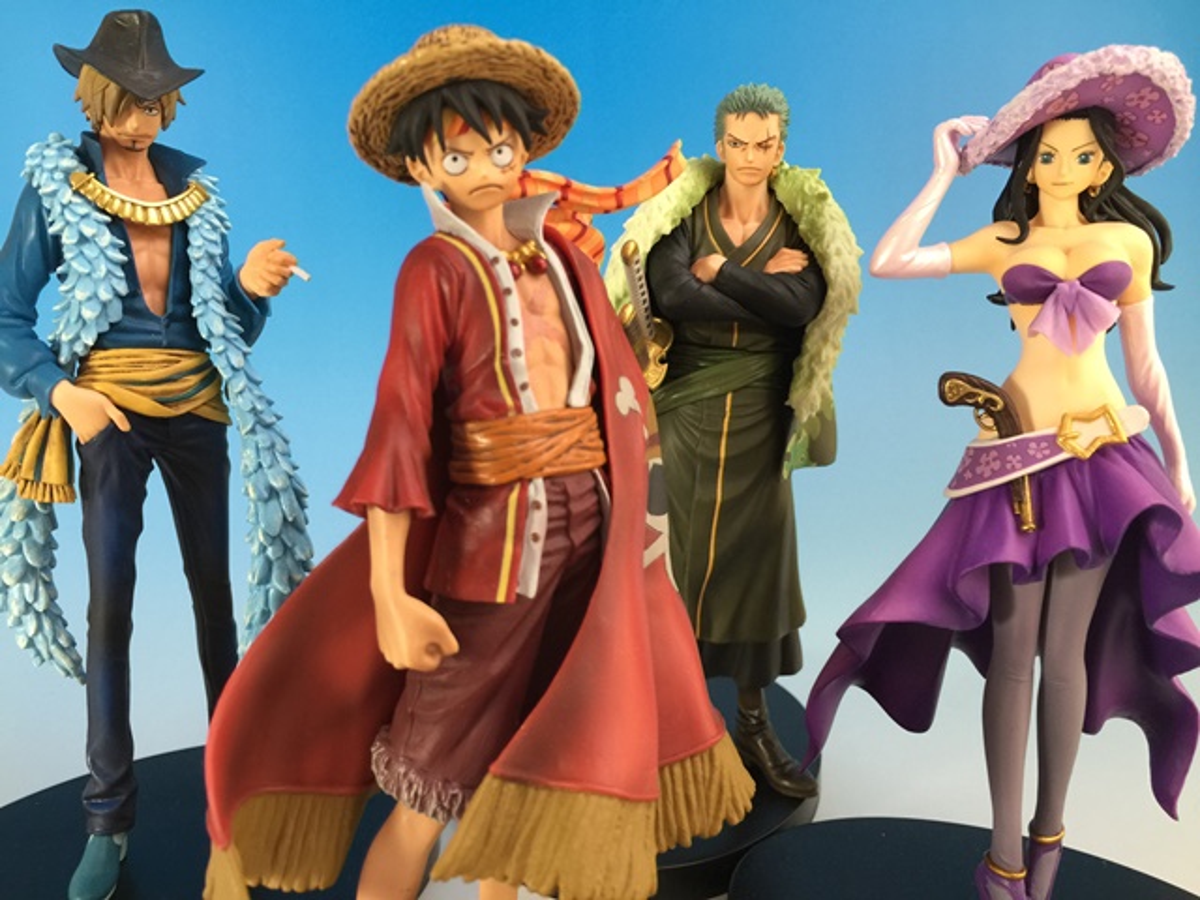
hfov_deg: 61.7
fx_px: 1005
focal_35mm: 29
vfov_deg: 48.2
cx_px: 600
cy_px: 450
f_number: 2.2
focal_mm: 4.15
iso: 80
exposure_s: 1/17
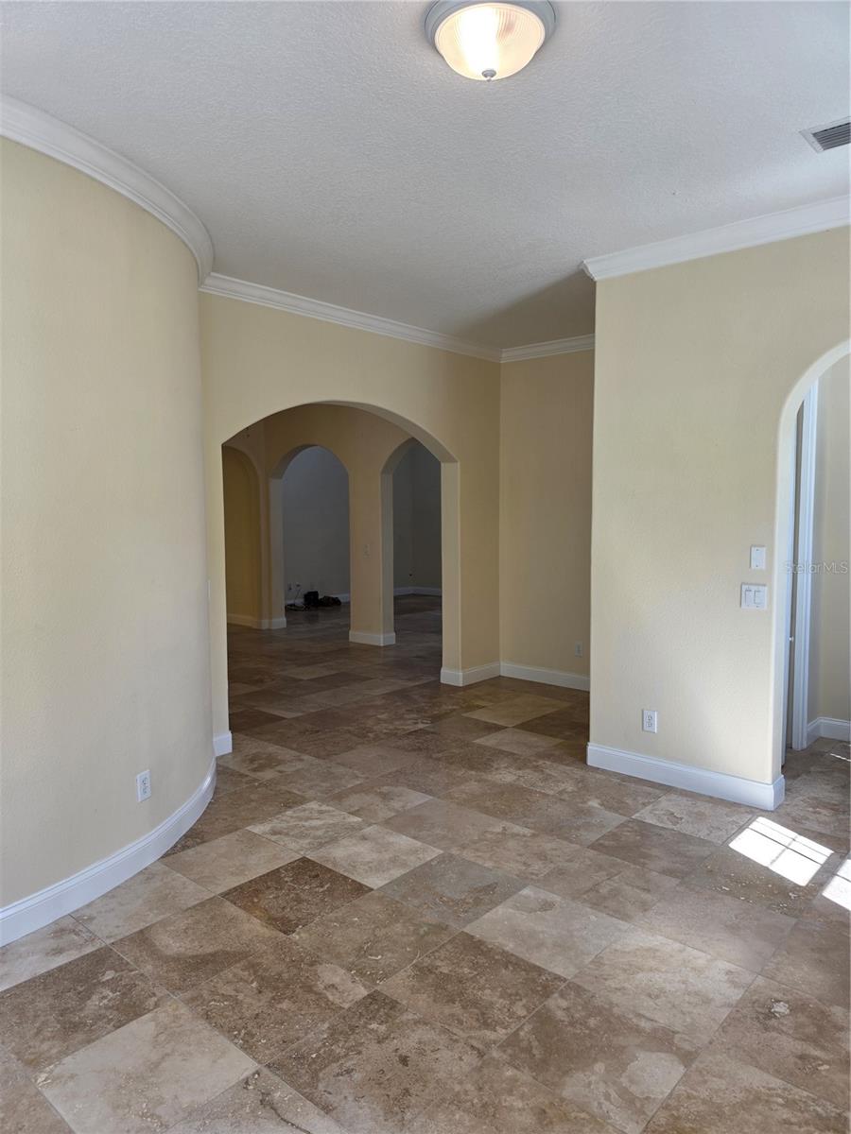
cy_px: 567
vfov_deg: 73.9
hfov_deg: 58.9
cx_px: 426
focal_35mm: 23
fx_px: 754
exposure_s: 1/120
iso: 50
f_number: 1.7
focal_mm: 6.3
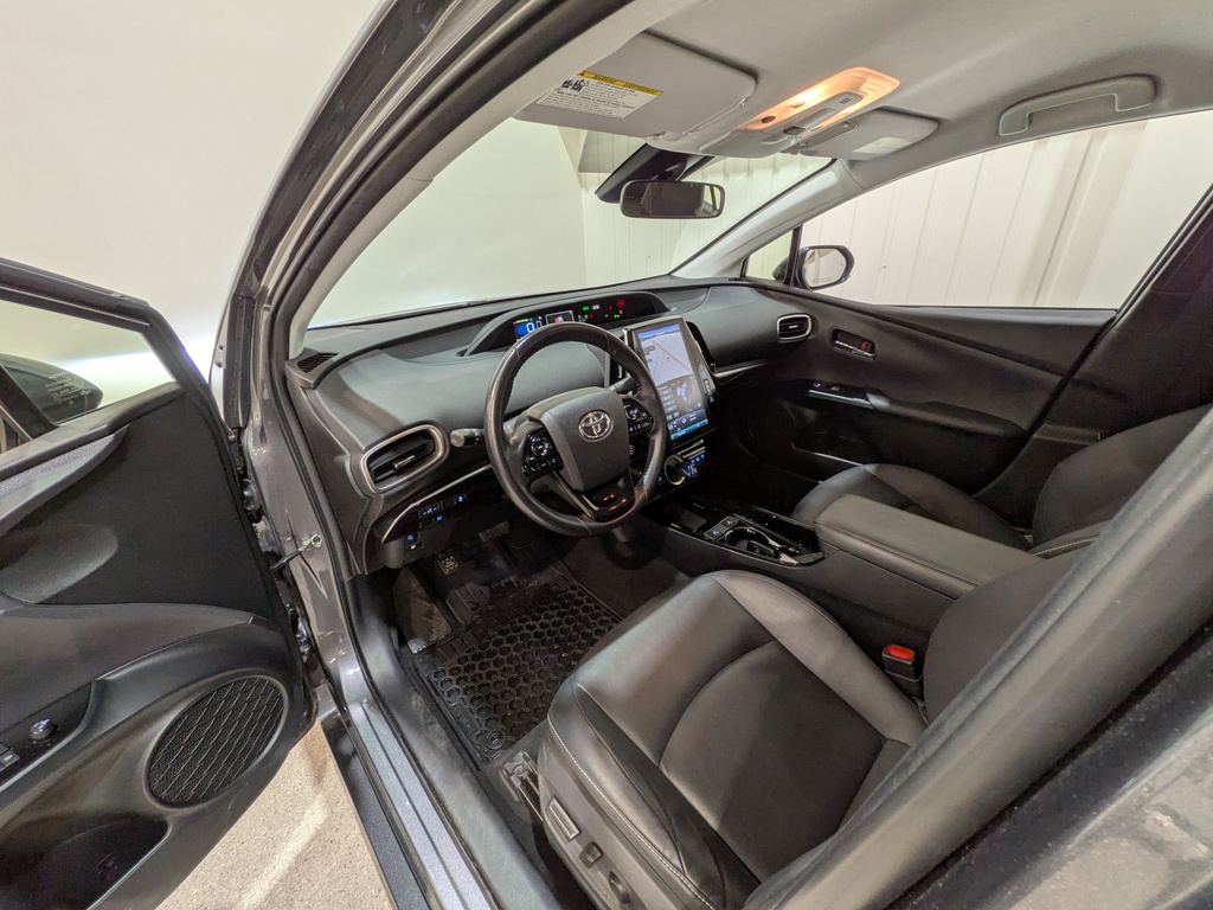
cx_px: 606
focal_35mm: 14
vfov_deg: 85.7
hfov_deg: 102.1
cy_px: 455
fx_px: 491
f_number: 2.2
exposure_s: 1/50
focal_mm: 1.83
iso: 101
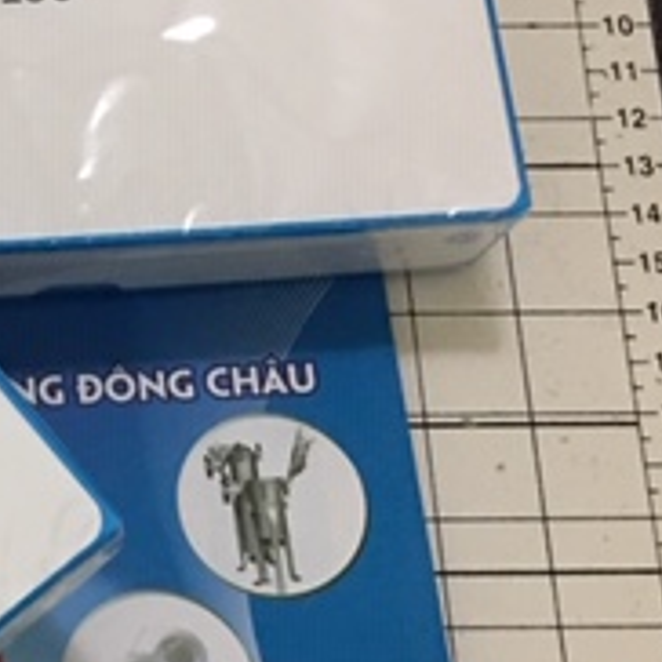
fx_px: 1947
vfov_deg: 19.3
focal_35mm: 90
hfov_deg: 18.0
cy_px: 324
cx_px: -193
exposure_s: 1/8
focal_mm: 4.15
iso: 100
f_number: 2.2
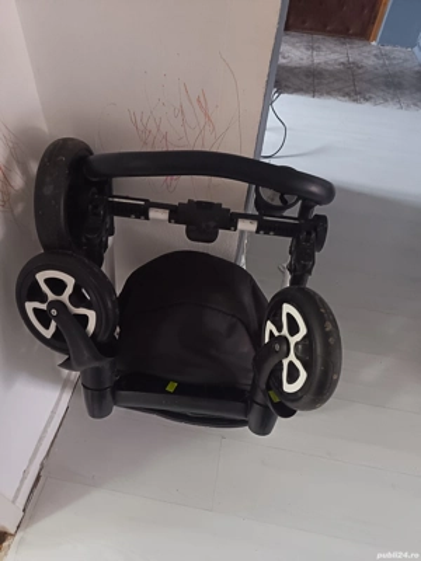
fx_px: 389
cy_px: 280
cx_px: 210
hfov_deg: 56.8
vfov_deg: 71.6
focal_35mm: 24
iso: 5257
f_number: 1.75
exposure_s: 1/25
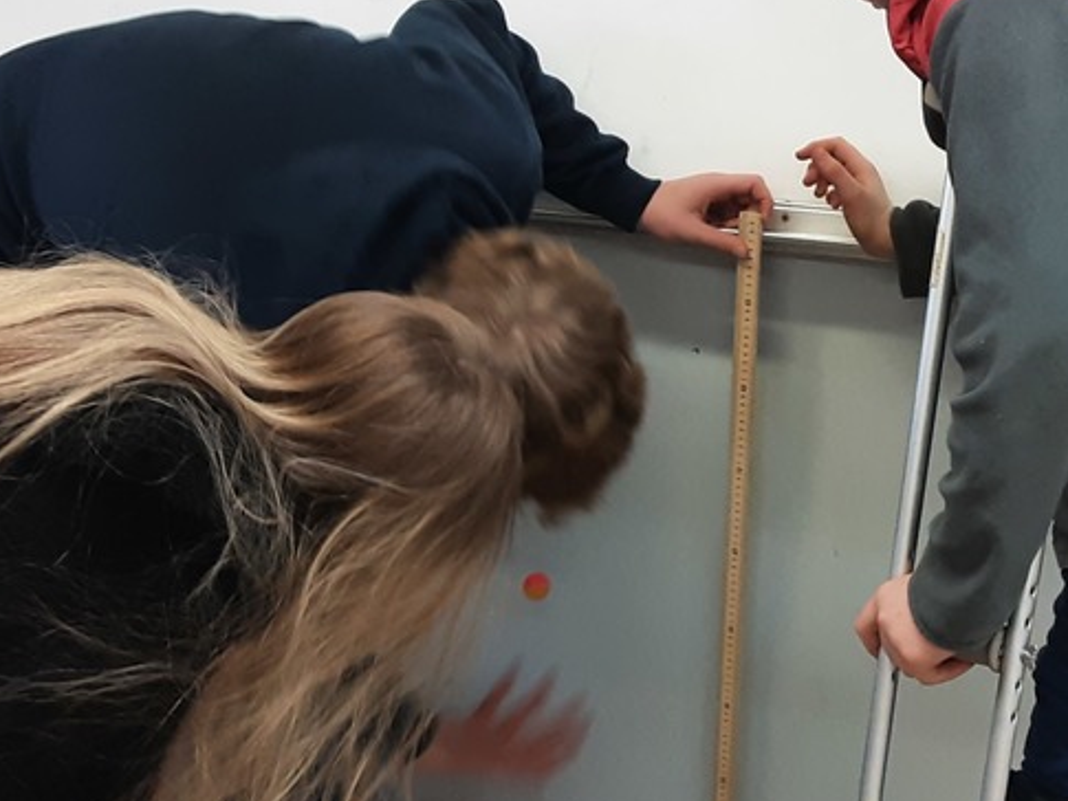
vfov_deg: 25.7
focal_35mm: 57
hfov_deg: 33.5
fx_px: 1759
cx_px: 705
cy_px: 409
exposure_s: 1/40
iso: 125
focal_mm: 2.91
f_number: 1.9
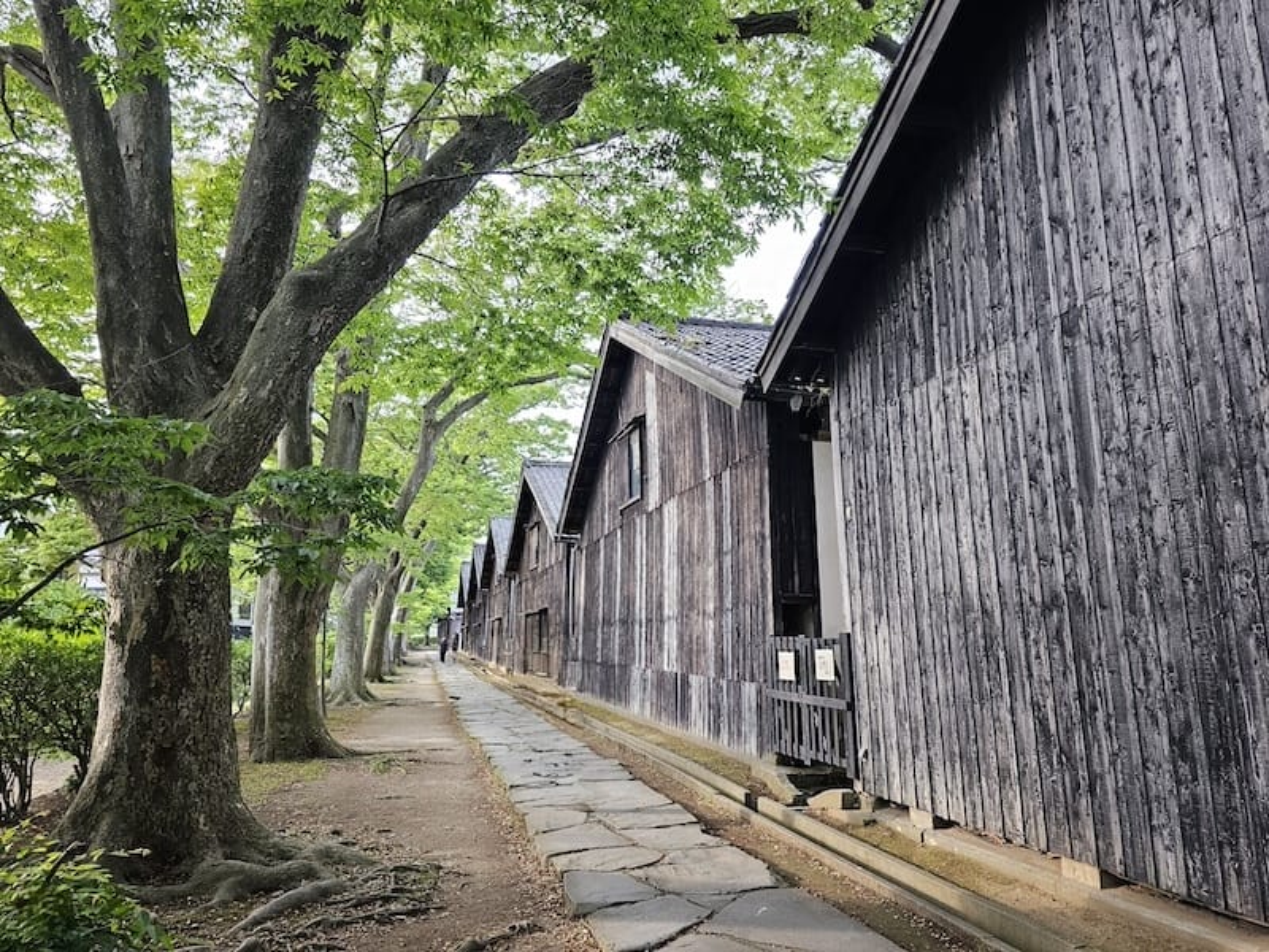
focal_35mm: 23
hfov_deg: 73.9
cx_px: 634
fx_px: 843
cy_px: 476
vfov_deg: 58.9
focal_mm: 6.3
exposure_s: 1/182
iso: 160
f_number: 1.7
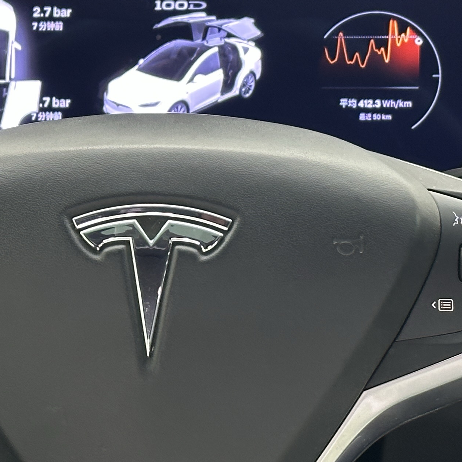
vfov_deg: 12.8
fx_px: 2054
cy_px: 294
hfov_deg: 12.8
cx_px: 138
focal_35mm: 136
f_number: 1.78
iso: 160
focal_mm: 6.86
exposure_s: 1/50
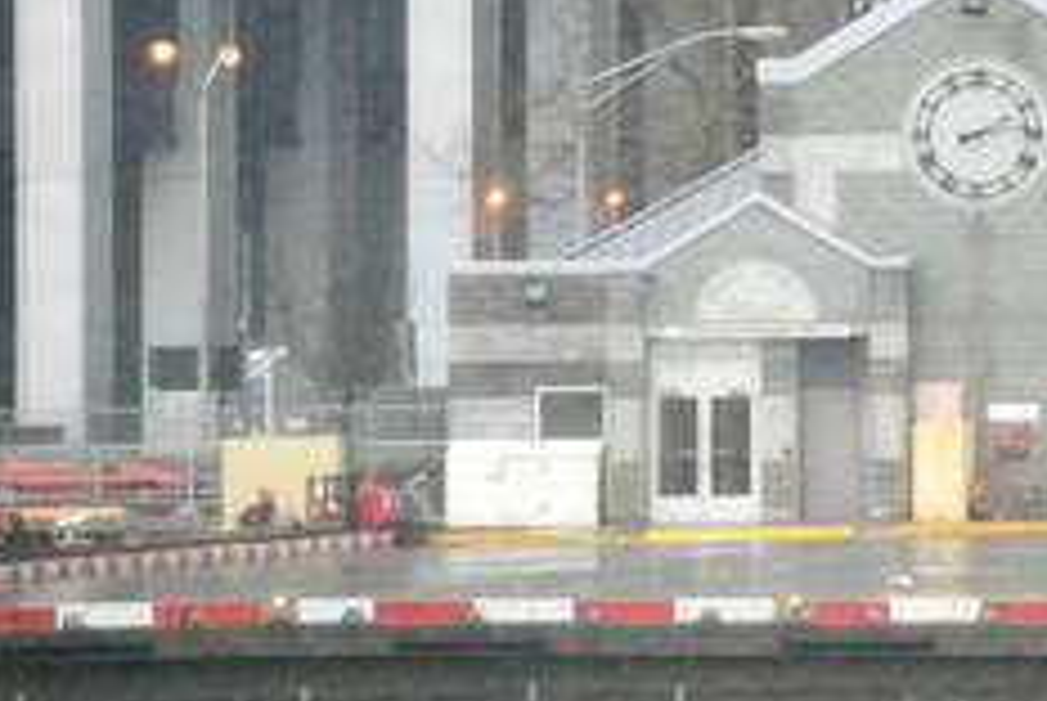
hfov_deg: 2.3
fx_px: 26237
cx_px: 1411
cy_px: -153
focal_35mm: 901
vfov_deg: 1.5
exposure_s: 1/500
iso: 1600
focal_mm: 200
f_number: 5.6
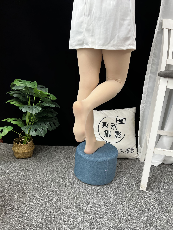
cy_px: 115
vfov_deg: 67.3
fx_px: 173
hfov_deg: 53.1
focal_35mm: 26
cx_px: 86
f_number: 1.5
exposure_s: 1/100
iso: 125
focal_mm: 5.7
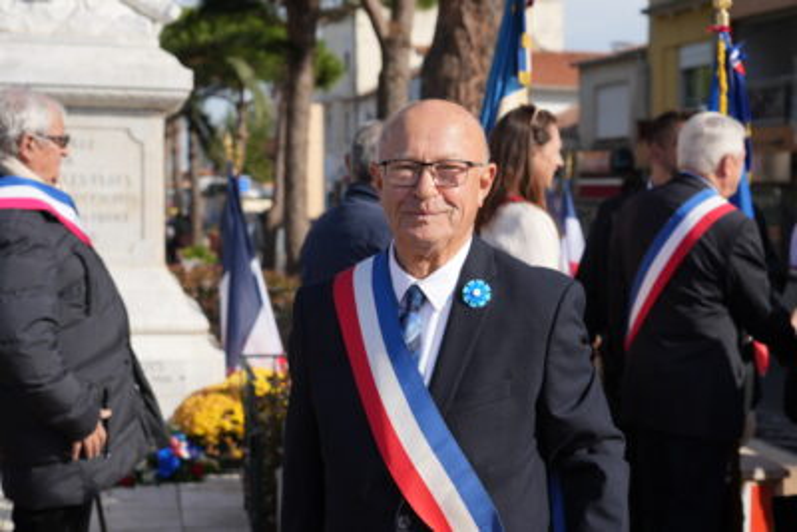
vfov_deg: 21.6
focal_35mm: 63
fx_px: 1395
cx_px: 398
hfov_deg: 31.9
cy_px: 266
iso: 100
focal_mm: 63
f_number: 5.6
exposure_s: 1/500
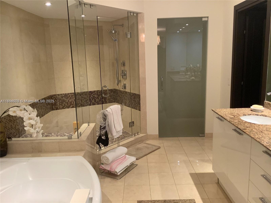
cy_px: 102
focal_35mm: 31
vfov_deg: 45.4
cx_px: 136
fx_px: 243
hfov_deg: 58.4
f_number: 2.4
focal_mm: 3.3
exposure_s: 1/60
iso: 250
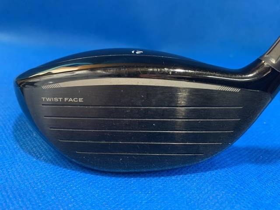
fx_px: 210
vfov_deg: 53.1
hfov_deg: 67.3
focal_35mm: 26
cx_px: 140
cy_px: 105
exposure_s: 1/40
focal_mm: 4.25
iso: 400
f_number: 1.8
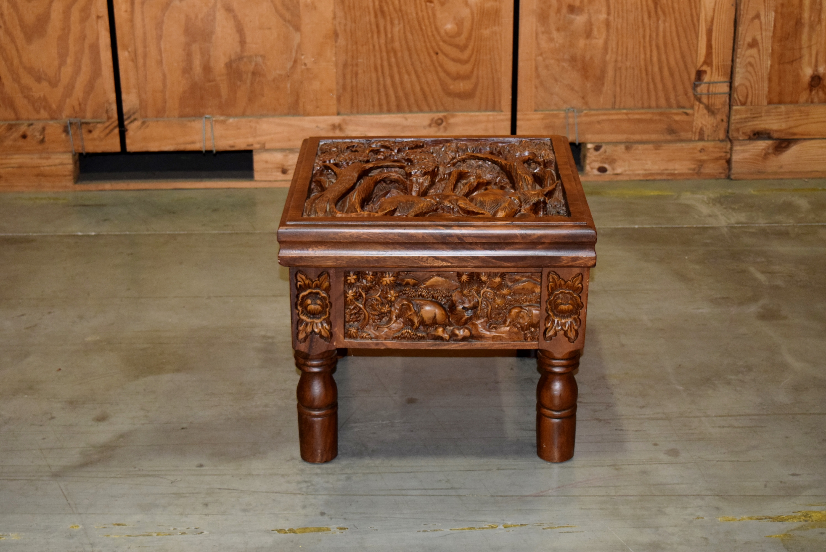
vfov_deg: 22.7
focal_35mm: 60
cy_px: 276
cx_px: 413
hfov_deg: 33.4
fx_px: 1378
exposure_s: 1/60
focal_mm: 40
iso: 1800
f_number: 5
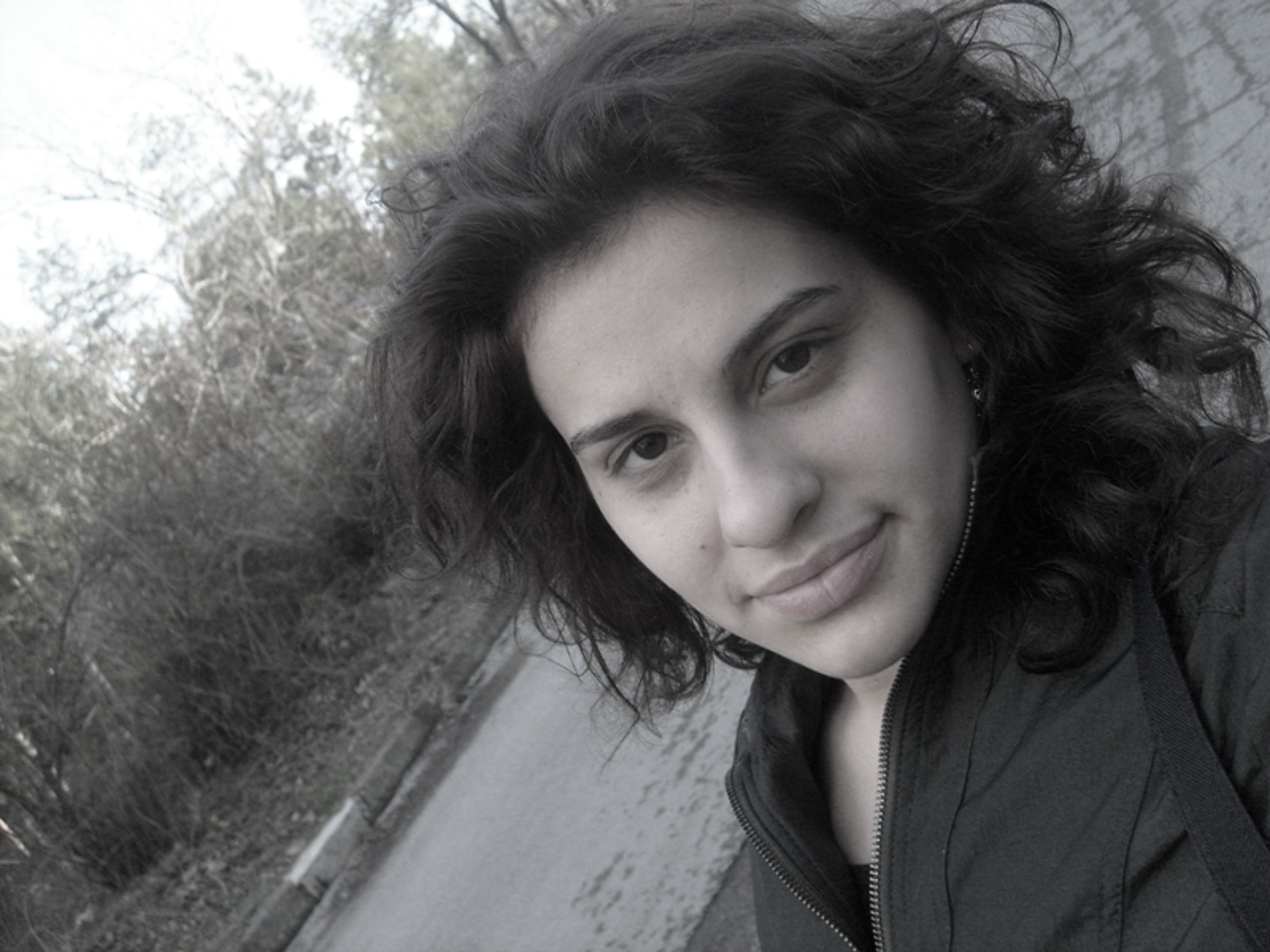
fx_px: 1284
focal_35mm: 35
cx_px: 635
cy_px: 476
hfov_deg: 52.6
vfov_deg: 40.7
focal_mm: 5.8
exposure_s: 1/125
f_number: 2.8
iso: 80
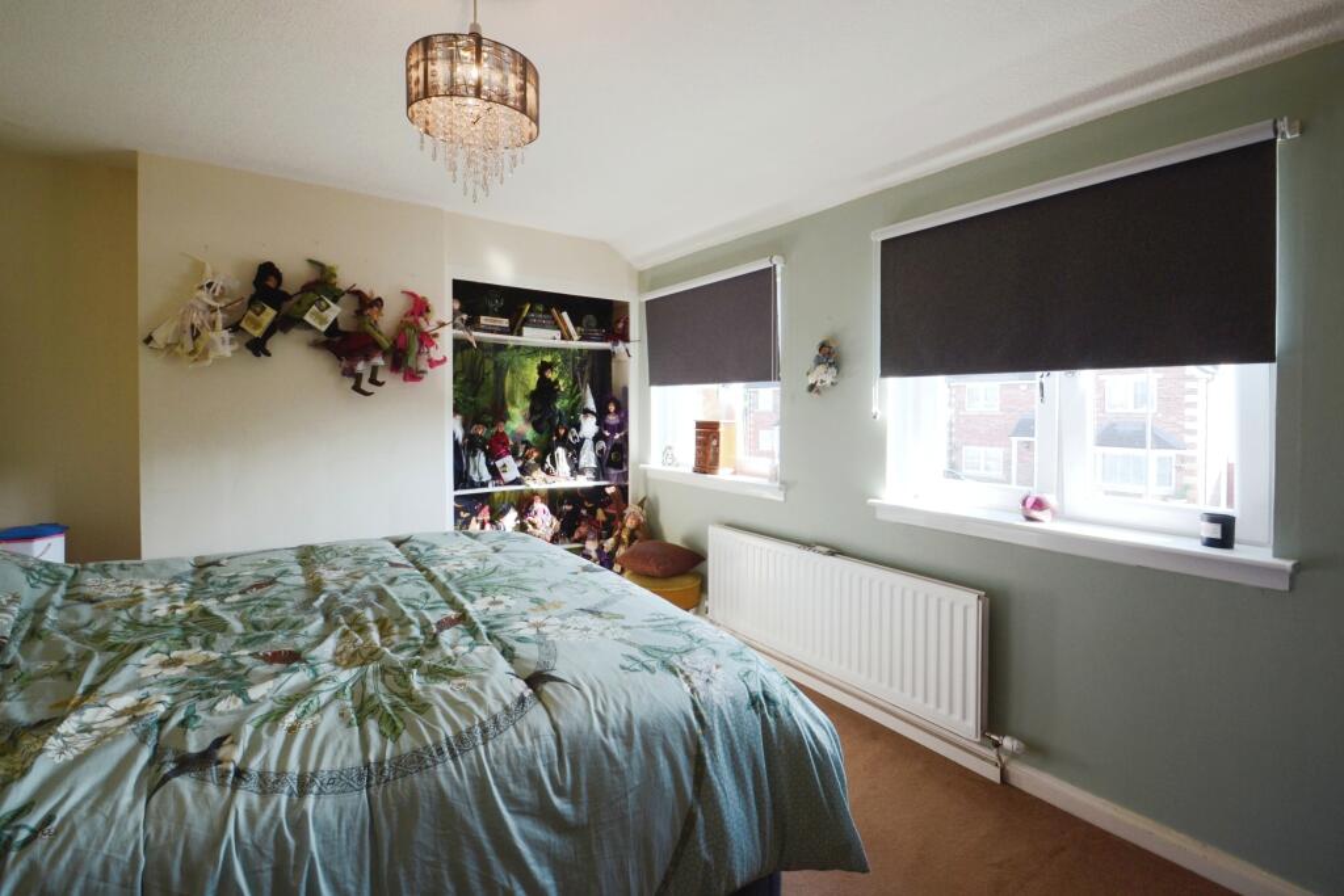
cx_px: 672
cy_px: 448
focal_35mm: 15
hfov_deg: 100.4
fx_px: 560
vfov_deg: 77.3
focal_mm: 10
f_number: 9
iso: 250
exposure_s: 1/30
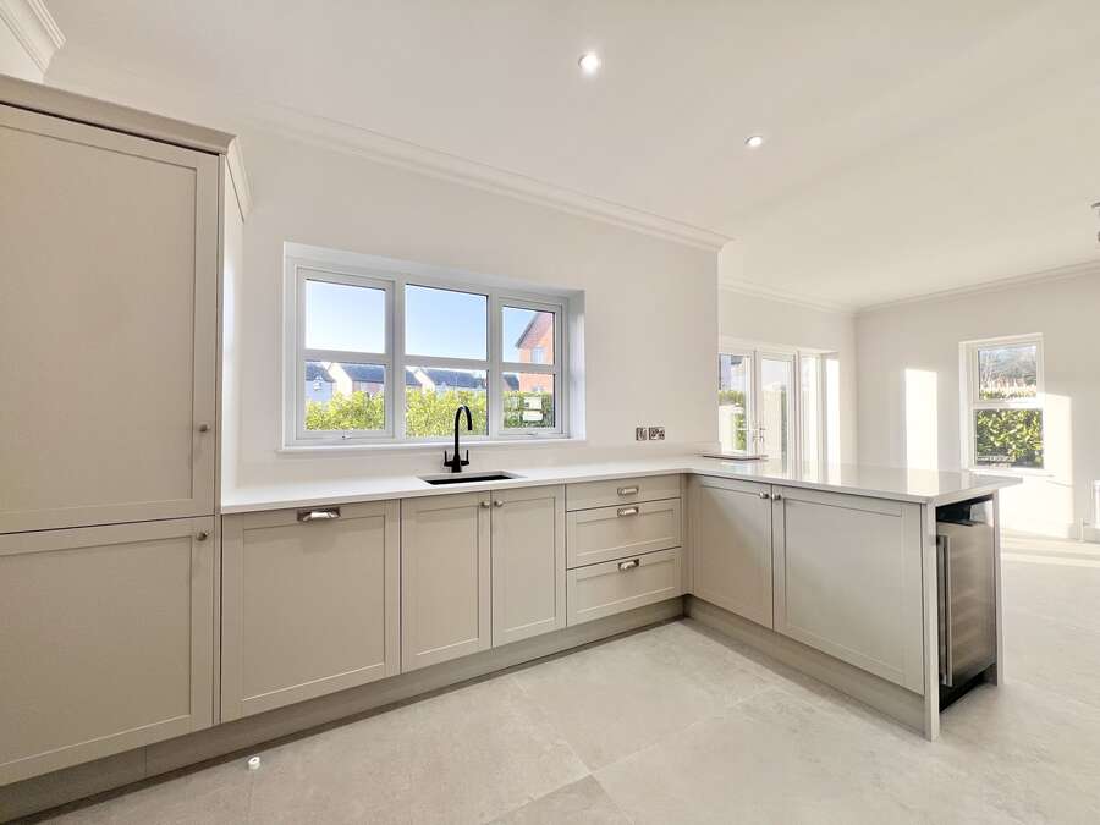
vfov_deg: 89.9
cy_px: 412
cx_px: 550
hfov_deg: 106.2
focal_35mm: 13
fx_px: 413
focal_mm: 1.57
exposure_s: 1/192
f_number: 1.8
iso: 32
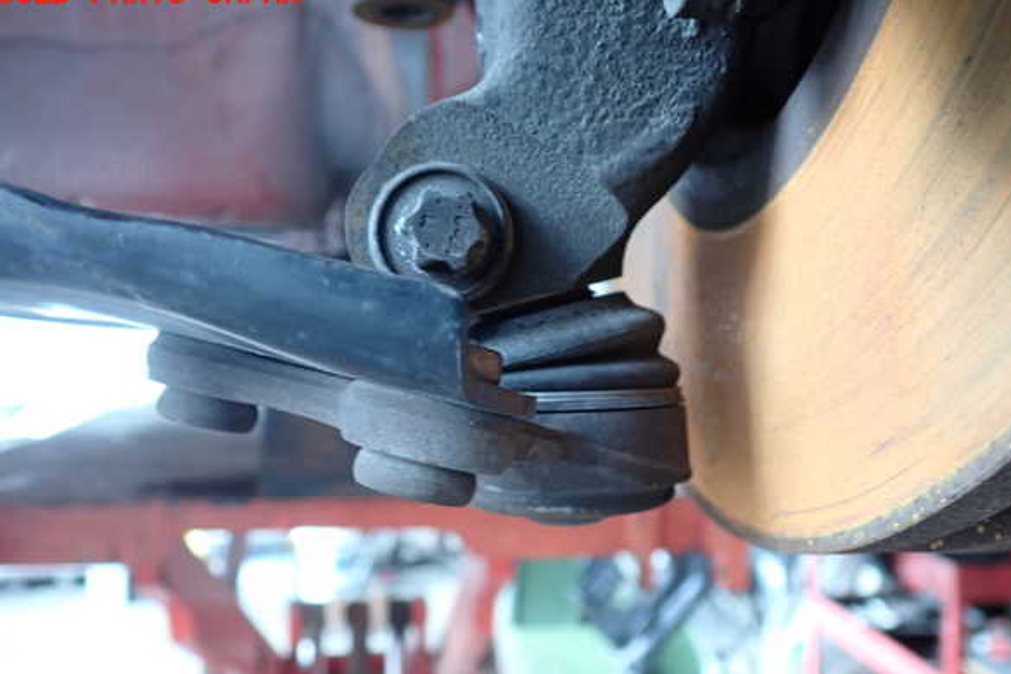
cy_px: 359
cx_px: 505
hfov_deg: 58.7
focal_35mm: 32
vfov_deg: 41.1
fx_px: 899
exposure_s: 1/30
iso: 320
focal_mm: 5.4
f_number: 2.3
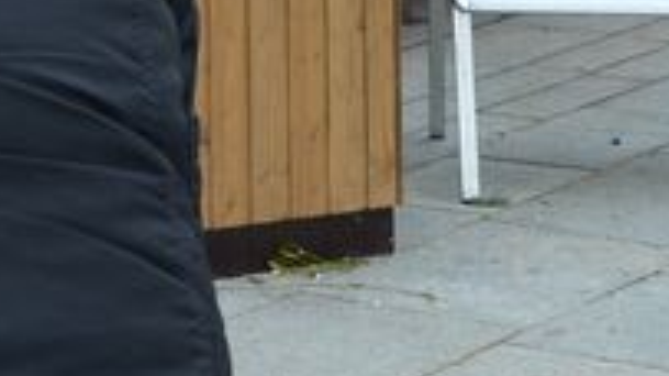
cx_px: -672
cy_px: -623
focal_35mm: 201
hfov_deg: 9.9
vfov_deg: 5.7
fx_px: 3564
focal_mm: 26
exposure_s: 1/125
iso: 400
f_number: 5.6
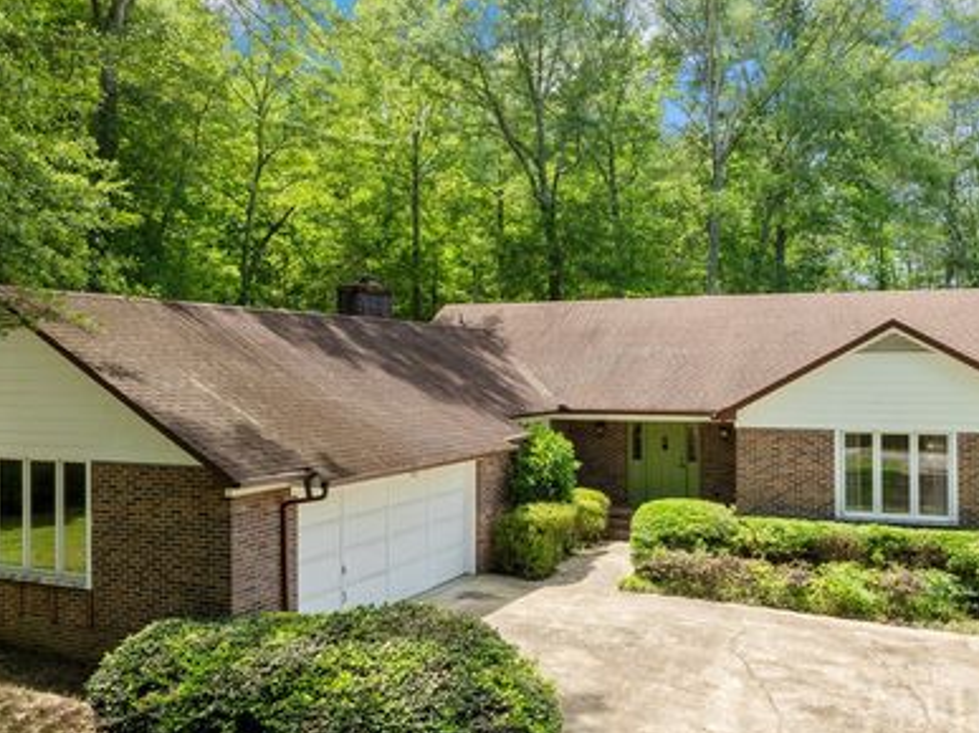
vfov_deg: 45.1
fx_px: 876
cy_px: 452
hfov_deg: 58.1
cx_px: 569
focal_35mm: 31
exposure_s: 1/40
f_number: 4.5
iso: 100
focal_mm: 12.29
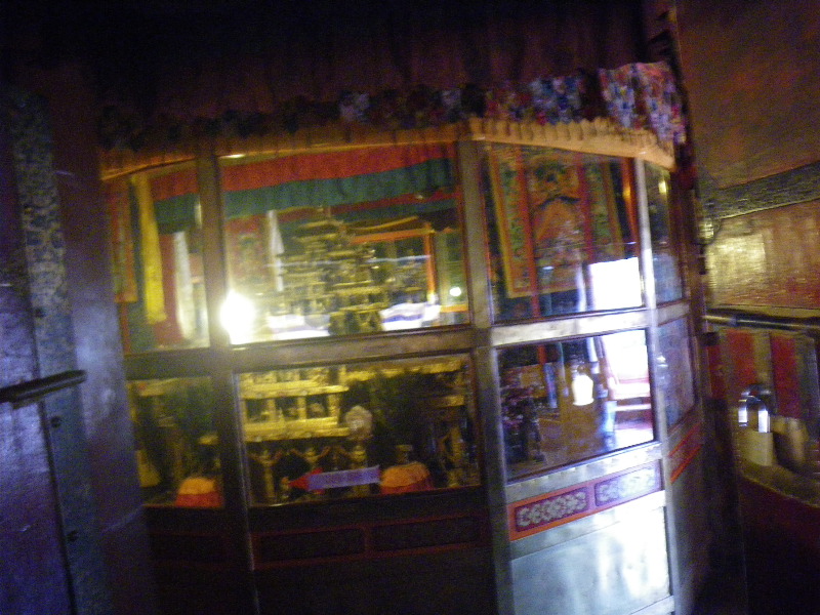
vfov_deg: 49.7
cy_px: 308
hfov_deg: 63.4
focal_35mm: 28
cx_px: 410
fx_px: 663
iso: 800
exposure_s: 1/8
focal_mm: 5
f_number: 3.5
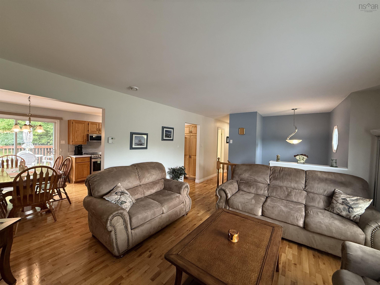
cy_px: 142
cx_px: 190
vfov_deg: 85.7
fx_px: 154
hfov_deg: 102.1
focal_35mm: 14
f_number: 2.2
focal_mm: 2.22
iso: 250
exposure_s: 1/60
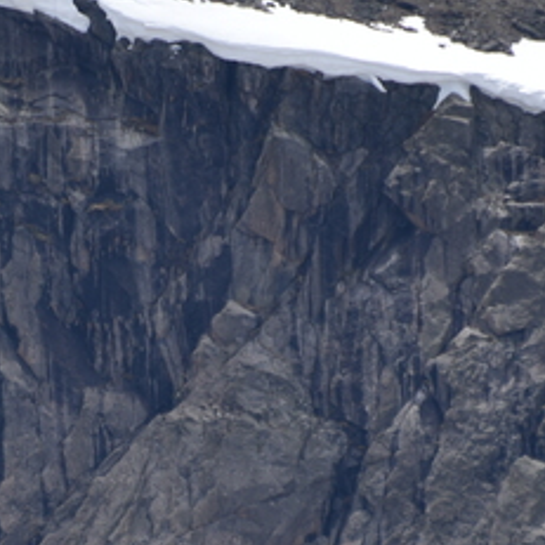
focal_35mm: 1414
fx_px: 25187
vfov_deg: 1.2
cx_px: 94
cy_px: 408
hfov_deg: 1.2
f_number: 5.6
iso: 140
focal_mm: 300
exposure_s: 1/640
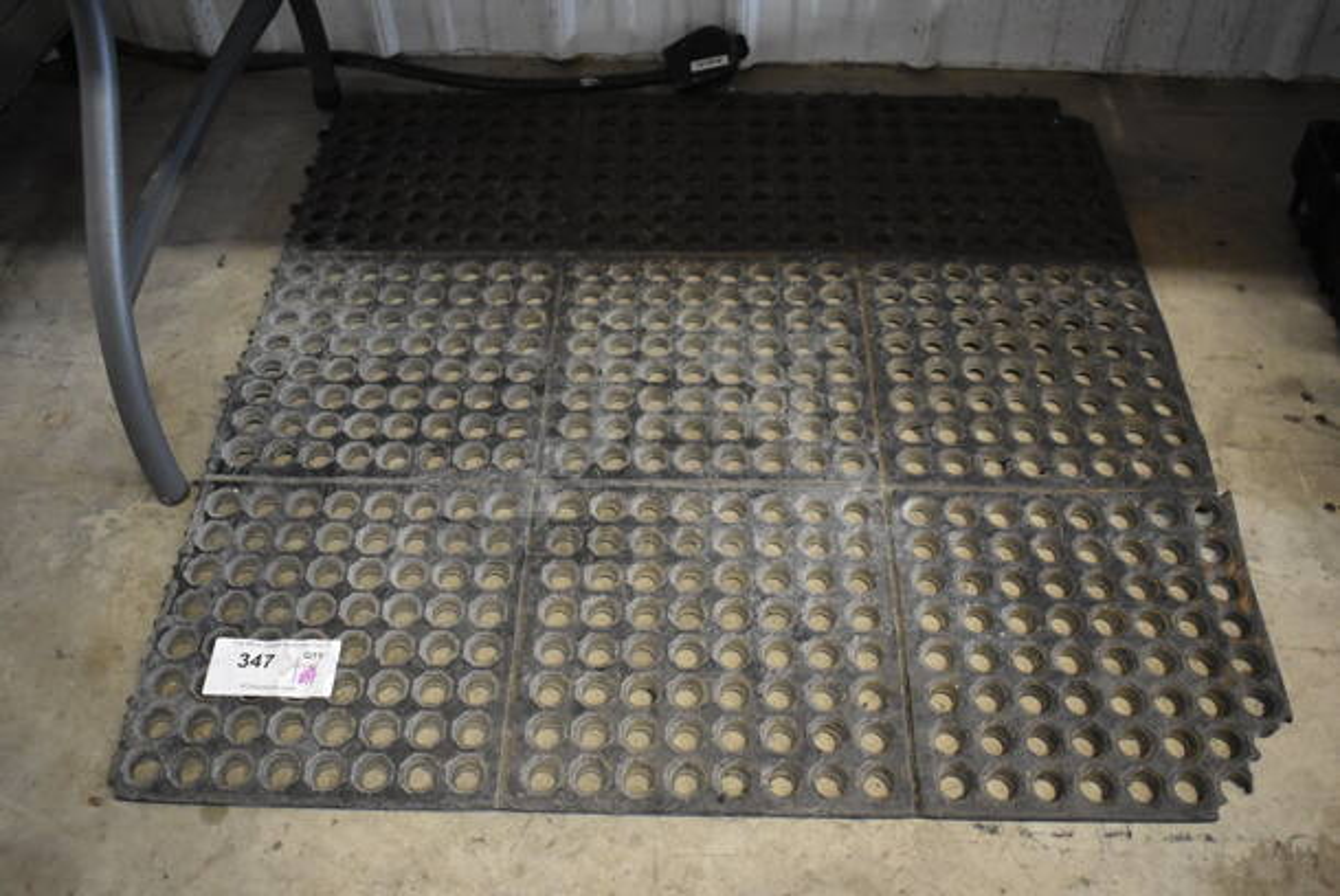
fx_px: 1229
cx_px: 670
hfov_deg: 57.2
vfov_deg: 40.1
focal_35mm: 33
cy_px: 448
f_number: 3.8
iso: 4000
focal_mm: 22
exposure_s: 1/125
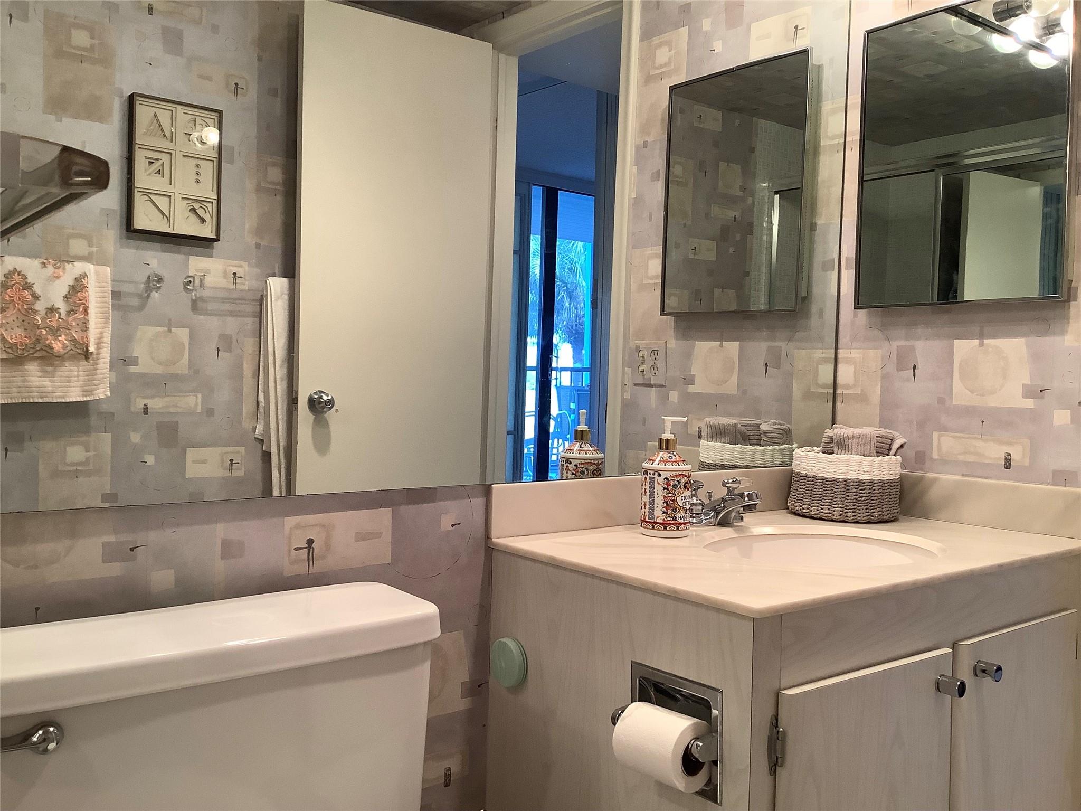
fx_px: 968
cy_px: 406
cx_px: 540
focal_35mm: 31
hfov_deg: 58.4
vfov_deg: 45.4
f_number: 2.4
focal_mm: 3.3
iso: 100
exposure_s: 1/50
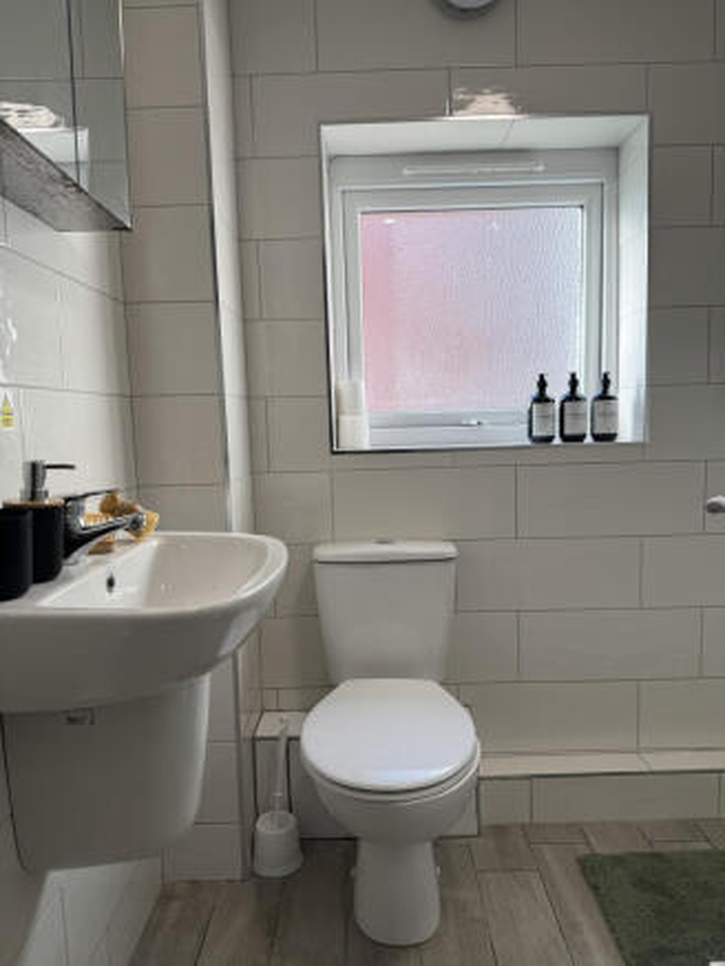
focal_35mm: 24
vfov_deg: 71.6
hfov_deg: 56.8
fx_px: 670
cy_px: 483
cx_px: 362
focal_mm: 6.76
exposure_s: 1/138
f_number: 1.78
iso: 50
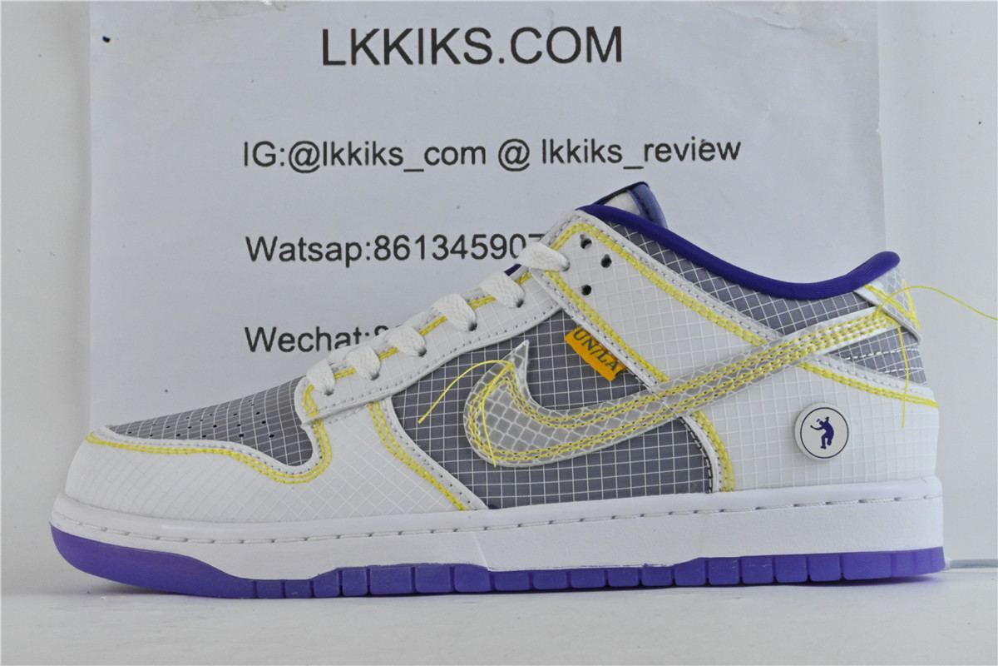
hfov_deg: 31.9
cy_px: 333
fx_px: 1746
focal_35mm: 63
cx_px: 499
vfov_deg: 21.6
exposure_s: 1/20
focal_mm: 42
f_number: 36
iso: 1600
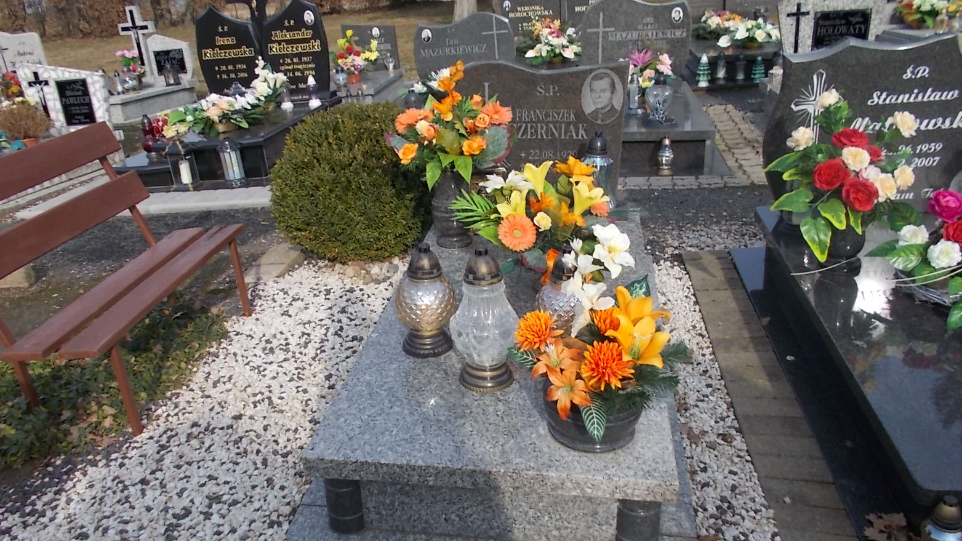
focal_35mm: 29
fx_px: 740
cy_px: 298
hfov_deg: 66.1
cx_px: 470
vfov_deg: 40.1
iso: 80
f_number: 8
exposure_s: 1/100
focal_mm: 4.6
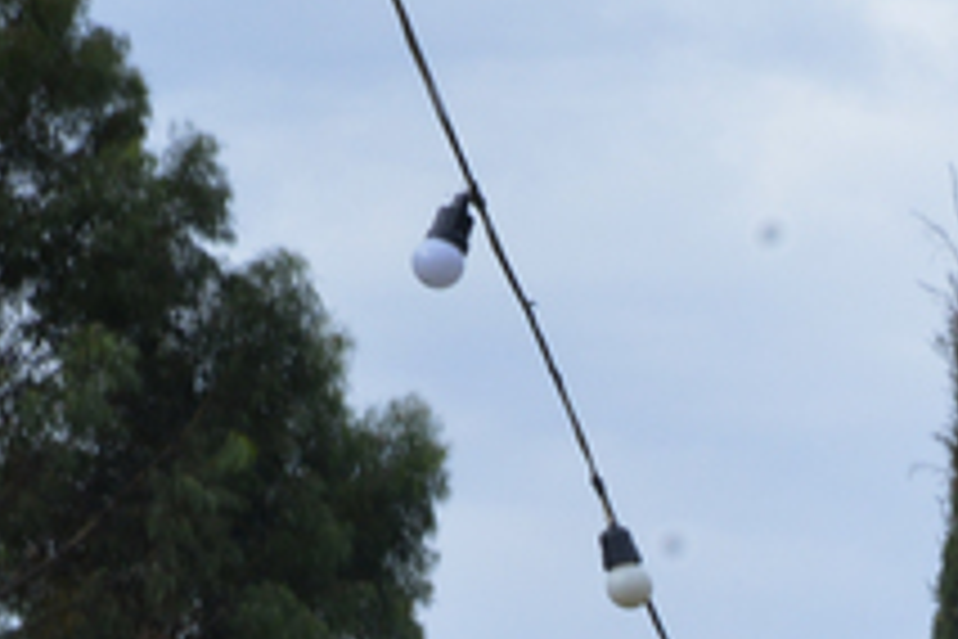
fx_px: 7184
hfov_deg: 7.0
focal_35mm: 270
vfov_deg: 4.9
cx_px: 2645
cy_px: 1789
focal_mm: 48
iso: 640
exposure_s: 1/250
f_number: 11
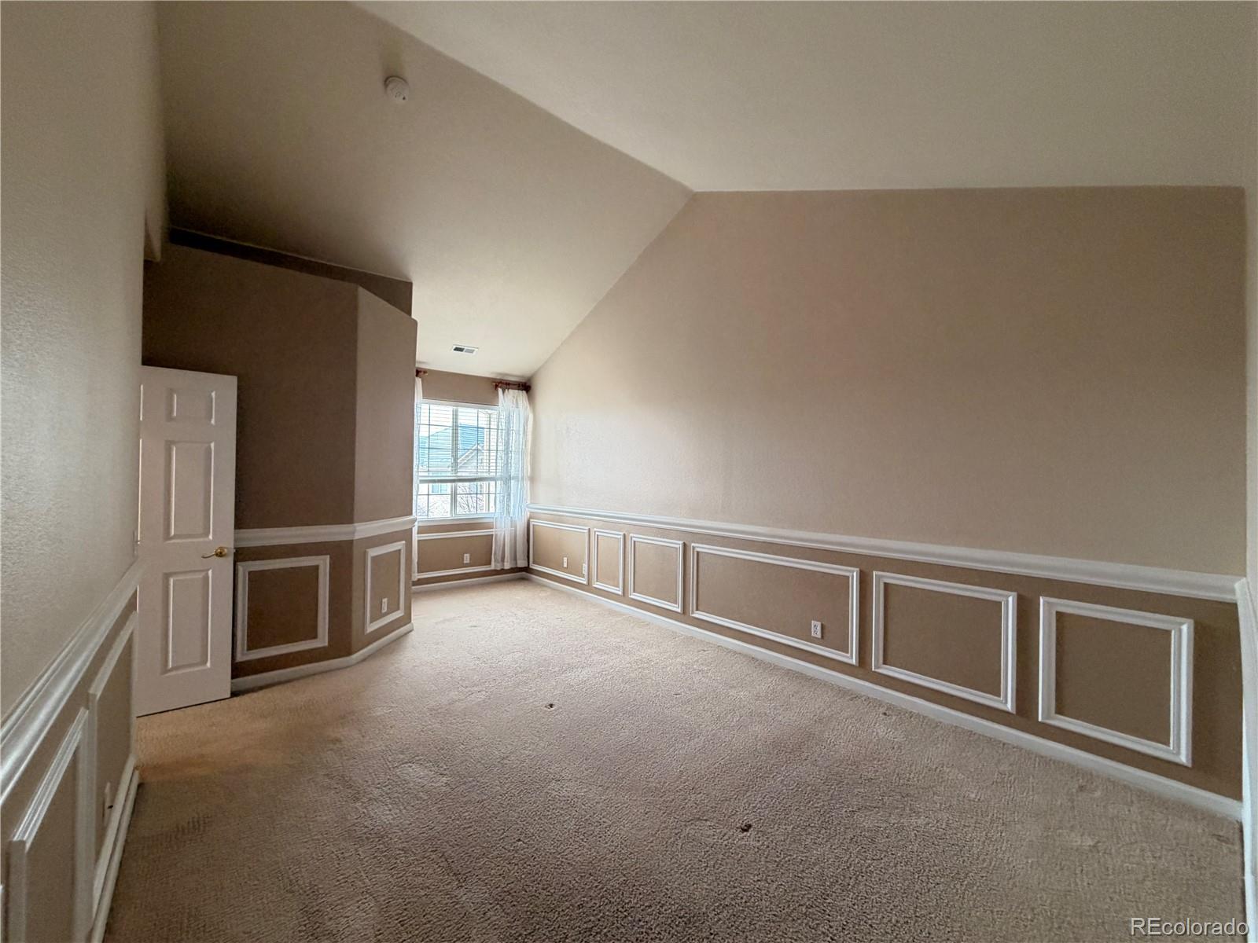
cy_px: 472
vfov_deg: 85.7
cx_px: 629
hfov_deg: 102.1
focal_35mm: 14
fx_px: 509
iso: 200
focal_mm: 2.22
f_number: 2.2
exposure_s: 1/60
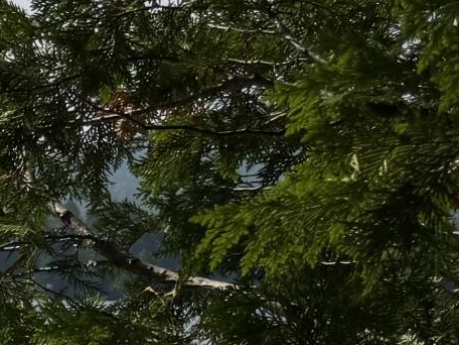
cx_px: -950
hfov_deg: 9.5
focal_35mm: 158
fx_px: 2095
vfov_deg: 9.3
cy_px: 360
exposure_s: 1/12346
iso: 64
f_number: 1.78
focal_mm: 6.76
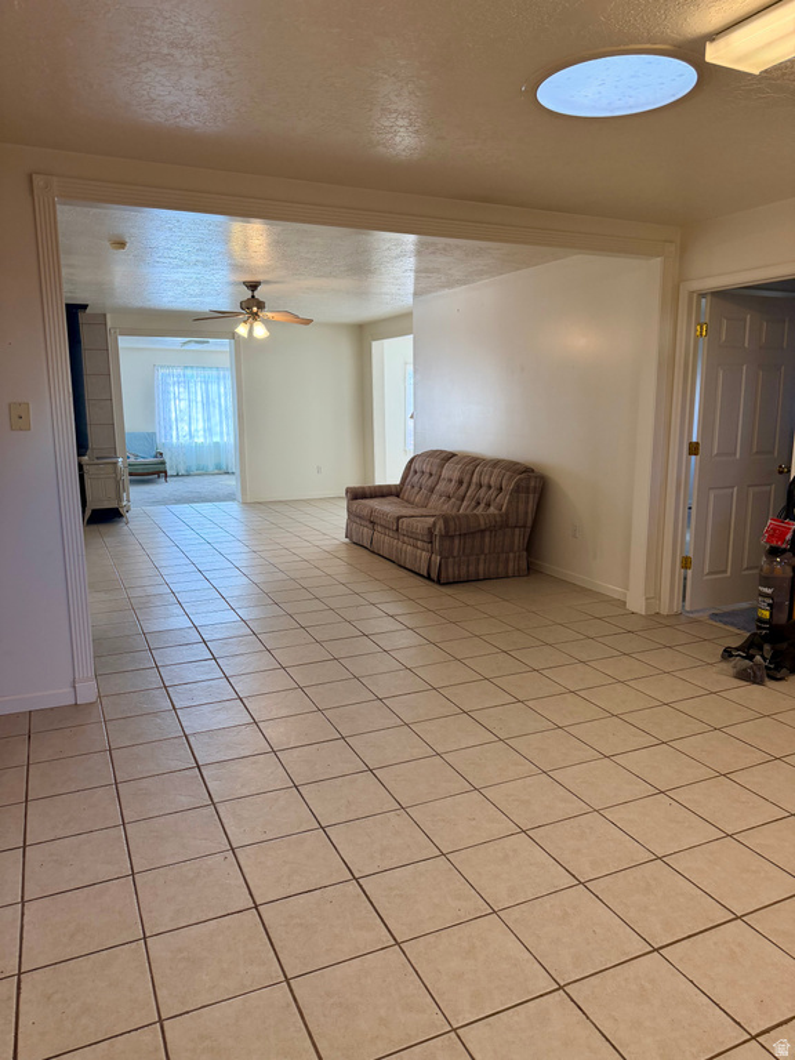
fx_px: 735
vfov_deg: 71.6
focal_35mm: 24
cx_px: 398
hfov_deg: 56.8
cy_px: 530
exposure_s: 1/209
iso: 160
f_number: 1.78
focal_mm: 6.76
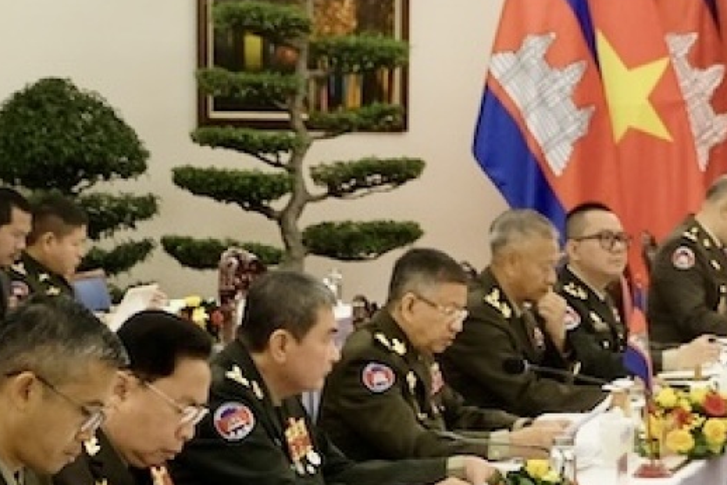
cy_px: 395
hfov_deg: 11.4
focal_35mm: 172
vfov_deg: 8.0
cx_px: 1114
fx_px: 3474
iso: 1600
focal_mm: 25.6
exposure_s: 1/60
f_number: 4.5
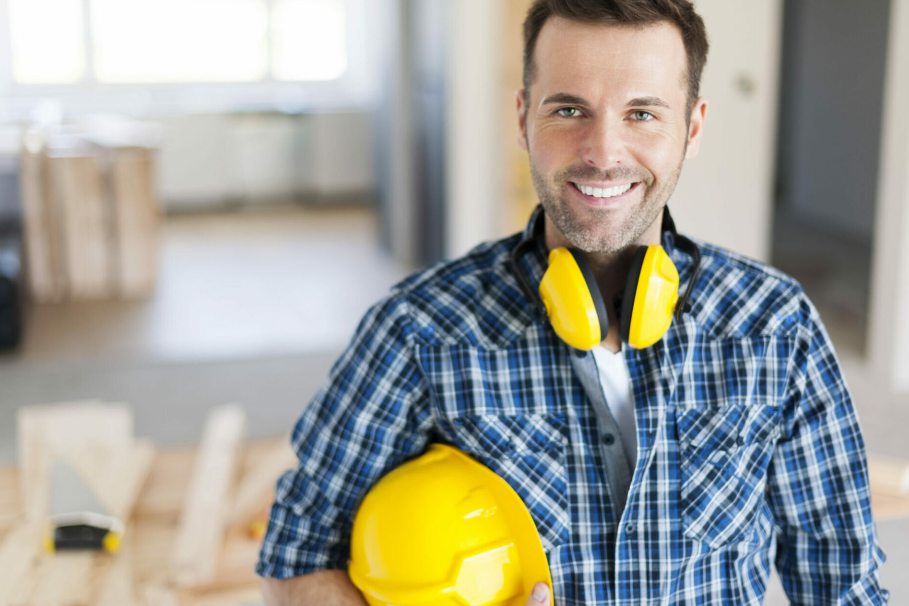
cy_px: 294
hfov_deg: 38.2
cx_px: 466
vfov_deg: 26.0
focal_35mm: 52
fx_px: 1313
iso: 100
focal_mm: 50
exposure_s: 1/80
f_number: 1.8
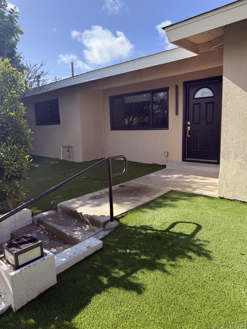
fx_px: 228
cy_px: 164
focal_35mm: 24
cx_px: 124
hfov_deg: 56.8
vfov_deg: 71.6
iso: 100
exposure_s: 1/2801
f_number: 1.78
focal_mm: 6.76
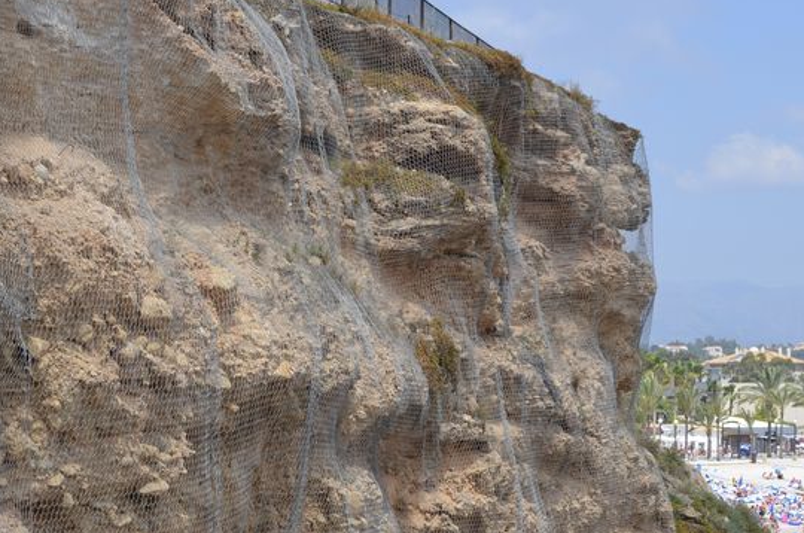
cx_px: 259
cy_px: 448
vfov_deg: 12.6
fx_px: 2408
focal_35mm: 108
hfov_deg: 18.9
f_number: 8
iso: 100
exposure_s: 1/250
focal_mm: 38
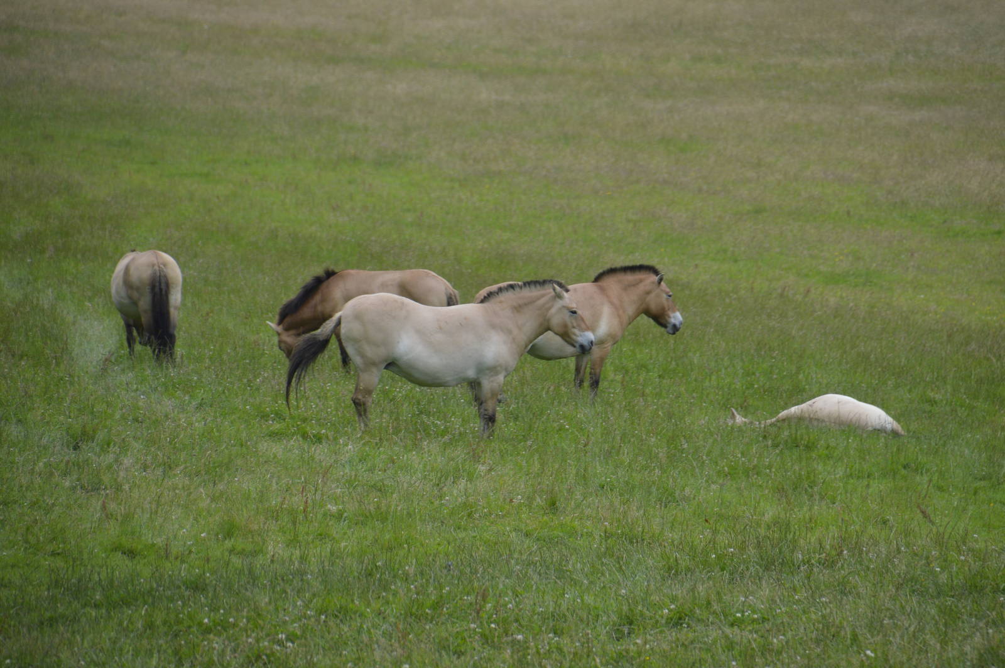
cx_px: 502
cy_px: 334
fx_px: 8786
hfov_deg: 6.5
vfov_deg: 4.4
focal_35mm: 315
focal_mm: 210
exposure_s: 1/500
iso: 250
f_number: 6.3
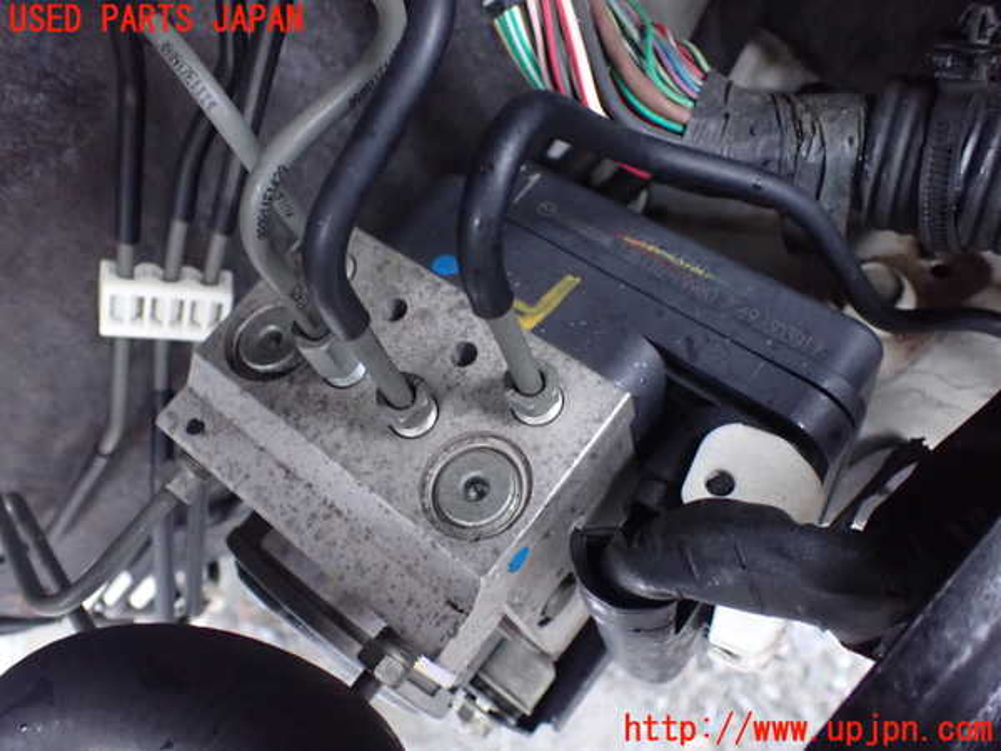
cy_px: 376
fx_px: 868
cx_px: 500
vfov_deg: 46.8
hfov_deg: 60.0
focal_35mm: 30
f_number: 2.3
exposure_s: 1/30
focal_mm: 5.4
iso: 1250
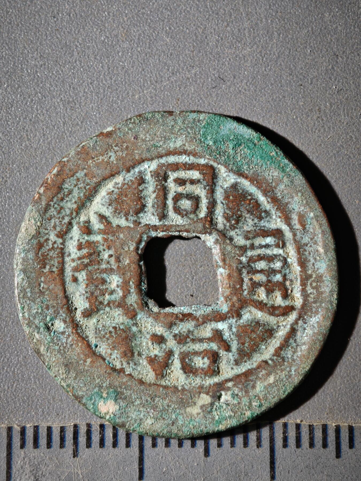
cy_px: 240
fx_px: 1488
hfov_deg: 13.8
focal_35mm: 107
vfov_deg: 18.4
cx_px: 180
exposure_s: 1/100
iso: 80
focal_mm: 9
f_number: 2
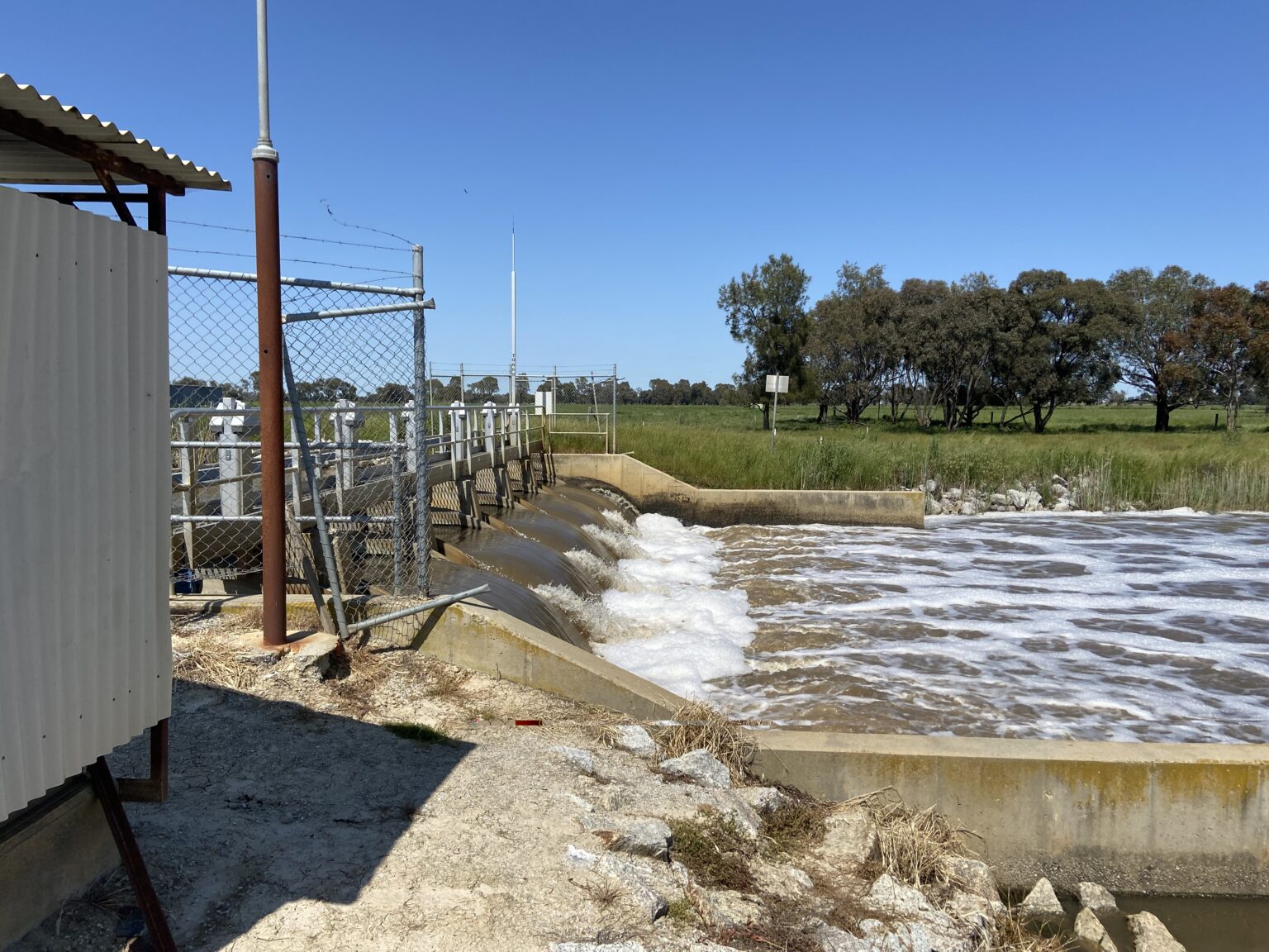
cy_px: 476
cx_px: 634
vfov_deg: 53.1
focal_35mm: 26
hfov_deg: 67.3
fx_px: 953
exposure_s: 1/4274
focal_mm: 4.25
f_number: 1.8
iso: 32
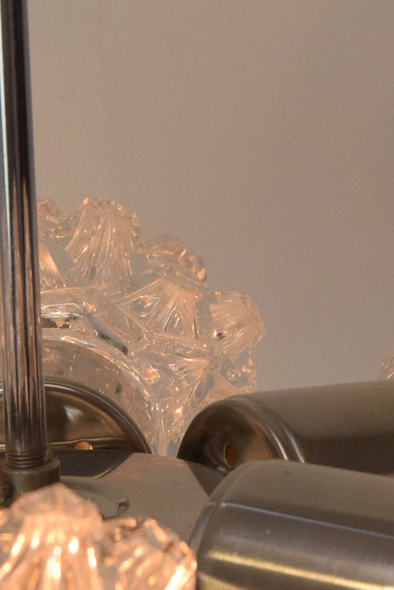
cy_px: 401
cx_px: -2
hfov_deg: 7.3
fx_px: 3085
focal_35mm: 188
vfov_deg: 10.9
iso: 1600
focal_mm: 46
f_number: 10
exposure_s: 1/400
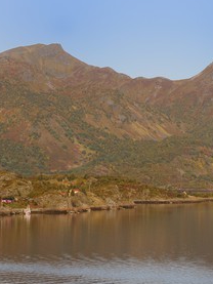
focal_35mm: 204
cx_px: 156
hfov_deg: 7.3
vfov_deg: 9.7
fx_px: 1672
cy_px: 143
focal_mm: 140
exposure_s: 1/400
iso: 200
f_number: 8
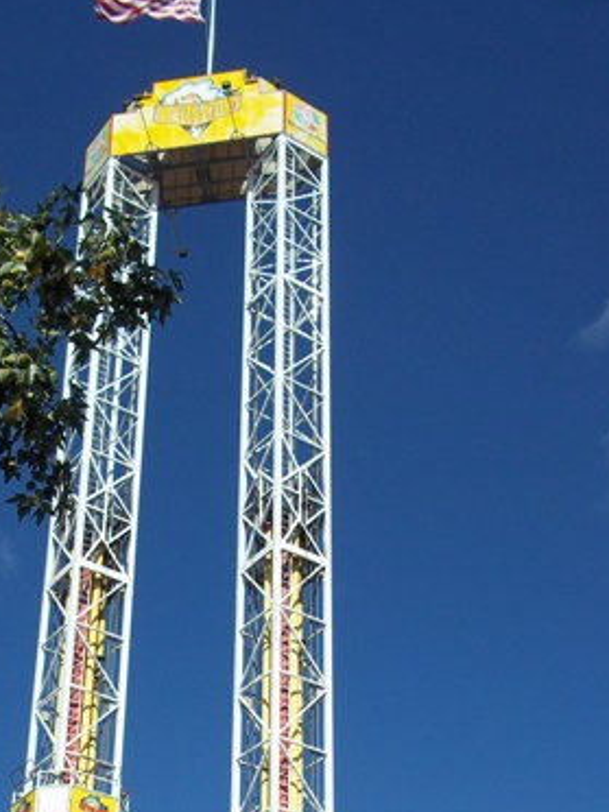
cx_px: 210
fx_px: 1454
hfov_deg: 23.6
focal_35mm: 62
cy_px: 688
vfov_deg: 30.2
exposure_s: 1/320
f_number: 8
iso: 80
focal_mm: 6.5
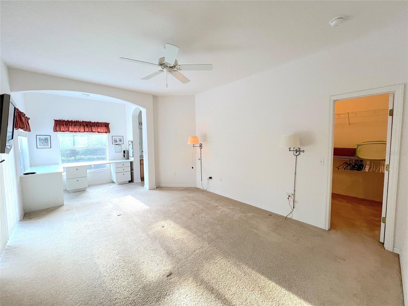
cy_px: 153
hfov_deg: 106.2
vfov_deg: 89.9
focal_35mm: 13
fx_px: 153
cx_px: 204
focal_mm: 1.57
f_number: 1.8
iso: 200
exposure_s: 1/60
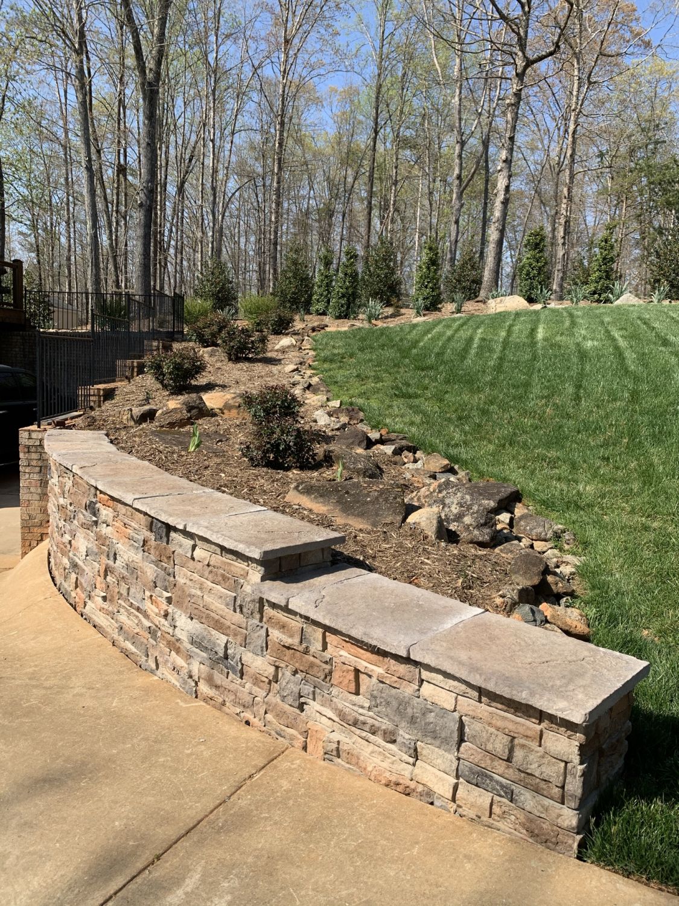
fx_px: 680
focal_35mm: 26
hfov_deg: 53.1
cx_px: 340
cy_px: 453
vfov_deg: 67.3
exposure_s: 1/1812
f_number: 1.8
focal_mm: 4.25
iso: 25
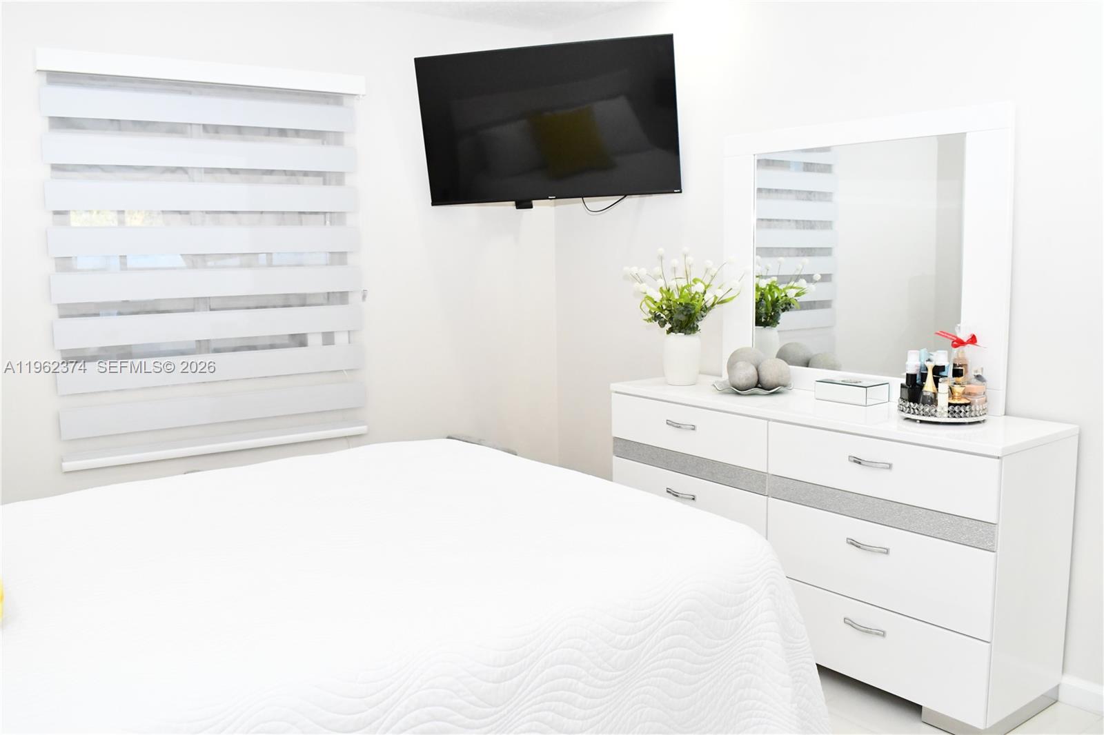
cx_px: 552
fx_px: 920
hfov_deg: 61.9
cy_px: 368
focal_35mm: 30
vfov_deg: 43.6
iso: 4000
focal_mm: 20
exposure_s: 1/200
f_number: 7.1
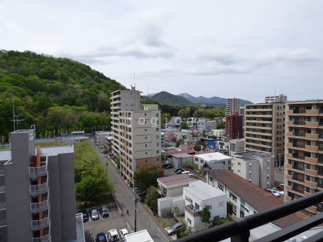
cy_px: 121
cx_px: 162
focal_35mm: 20
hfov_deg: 81.7
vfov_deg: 66.0
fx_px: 187
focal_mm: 3.58
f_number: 3.5
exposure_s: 1/1600
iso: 160
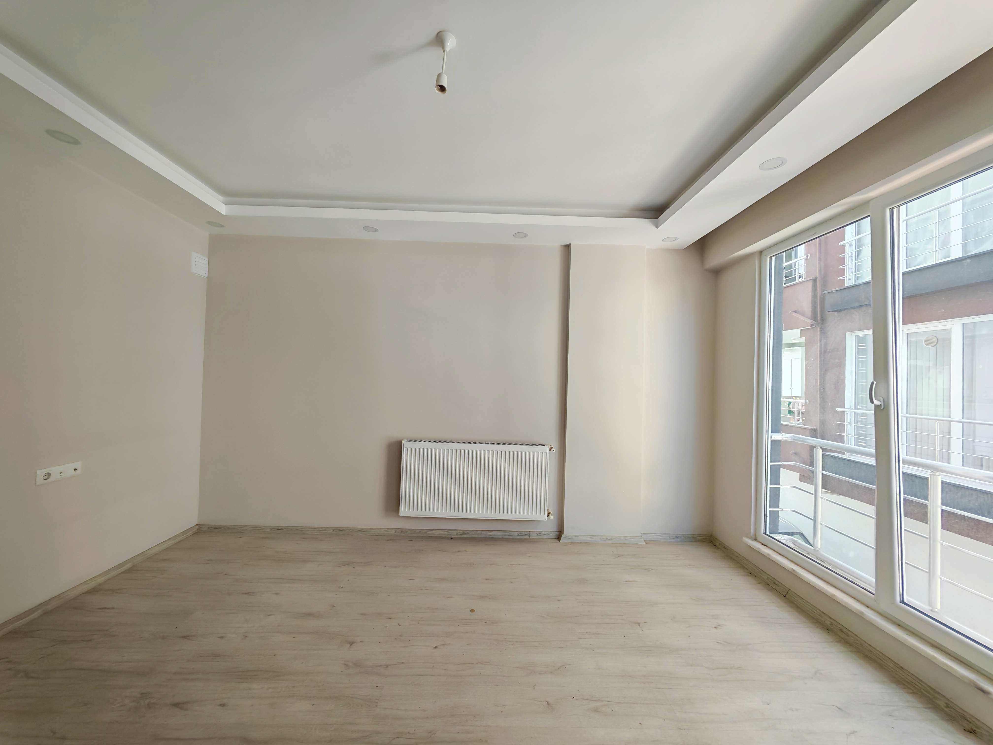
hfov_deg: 110.5
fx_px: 344
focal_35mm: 12
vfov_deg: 94.5
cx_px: 496
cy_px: 372
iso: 80
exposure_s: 1/100
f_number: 2
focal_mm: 1.82
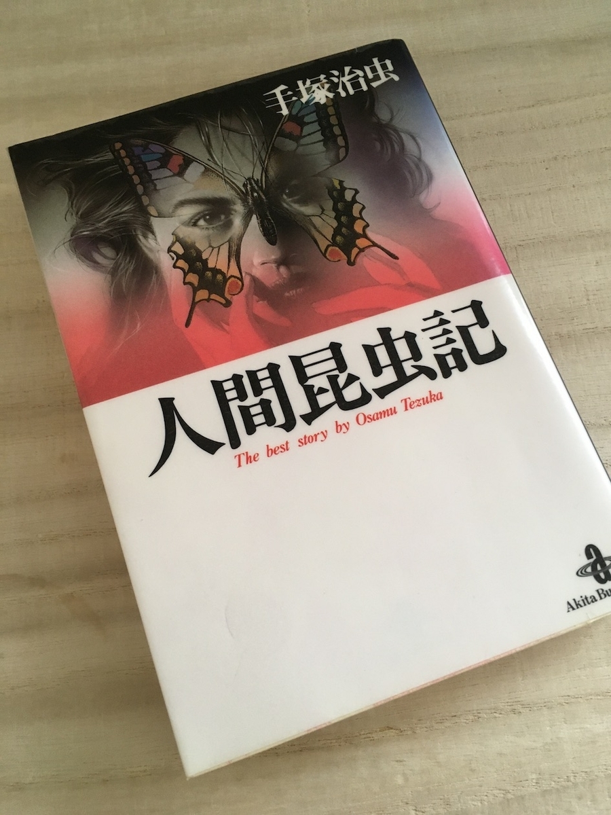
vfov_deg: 61.7
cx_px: 306
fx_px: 682
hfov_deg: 48.2
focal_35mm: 29
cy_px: 408
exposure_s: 1/30
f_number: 2.2
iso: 125
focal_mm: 4.15
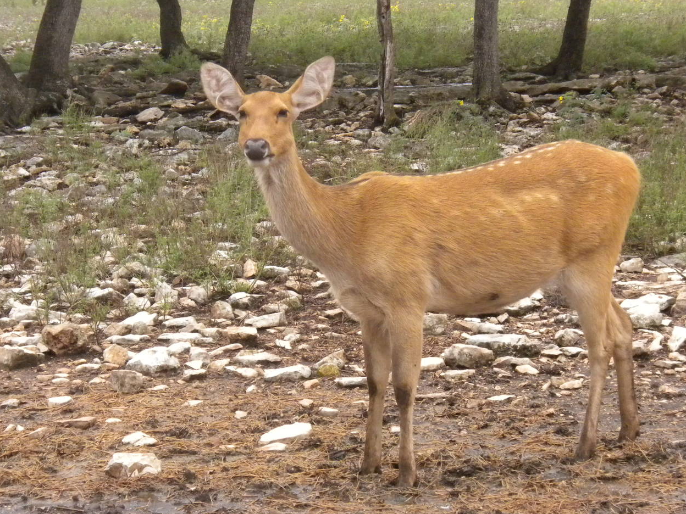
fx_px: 2160
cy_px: 267
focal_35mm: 109
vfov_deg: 13.6
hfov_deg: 18.0
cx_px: 333
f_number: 5.1
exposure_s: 1/310
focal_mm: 15
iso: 400
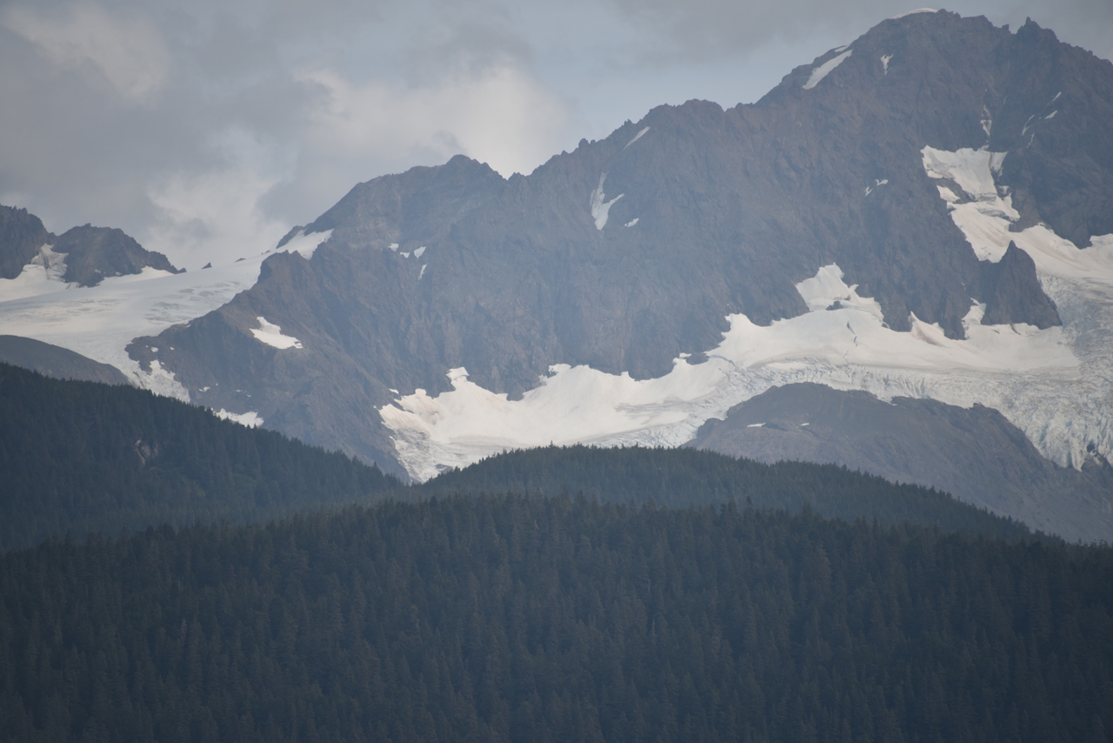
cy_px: 372
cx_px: 556
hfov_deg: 6.9
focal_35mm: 300
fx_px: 9277
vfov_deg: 4.6
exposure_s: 1/640
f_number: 5.6
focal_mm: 300
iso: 110
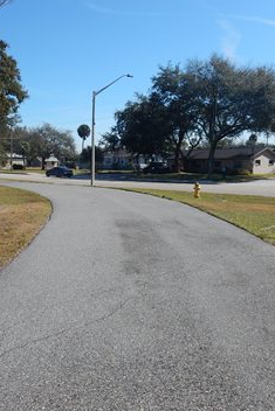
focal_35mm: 34
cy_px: 202
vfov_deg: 55.8
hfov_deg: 38.8
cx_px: 115
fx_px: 389
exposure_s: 1/1000
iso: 125
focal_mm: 4.3
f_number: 4.1
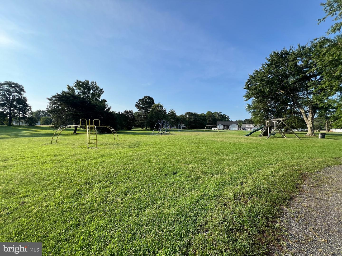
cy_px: 128
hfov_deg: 106.2
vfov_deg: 89.9
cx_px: 171
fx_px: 128
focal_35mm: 13
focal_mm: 1.57
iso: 32
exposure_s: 1/1220
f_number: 1.8
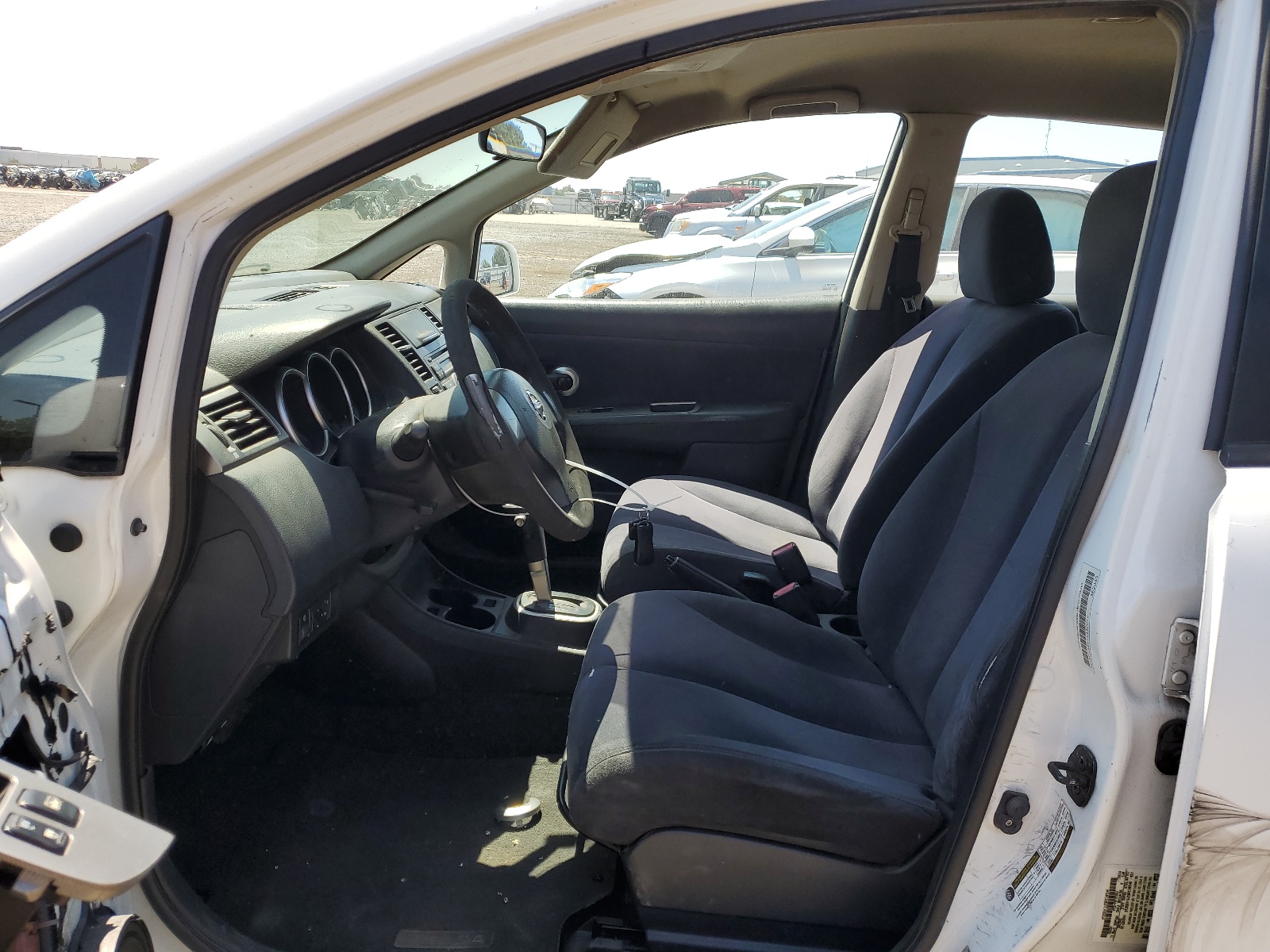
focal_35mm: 26
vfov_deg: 53.1
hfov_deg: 67.3
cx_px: 635
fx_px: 954
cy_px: 476
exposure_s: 1/1111
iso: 50
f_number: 1.5
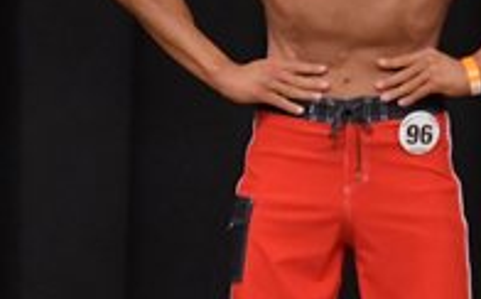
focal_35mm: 907
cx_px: 183
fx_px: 11876
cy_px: 189
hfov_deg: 2.3
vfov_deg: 1.4
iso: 6400
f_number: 5.6
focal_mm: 150
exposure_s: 1/400
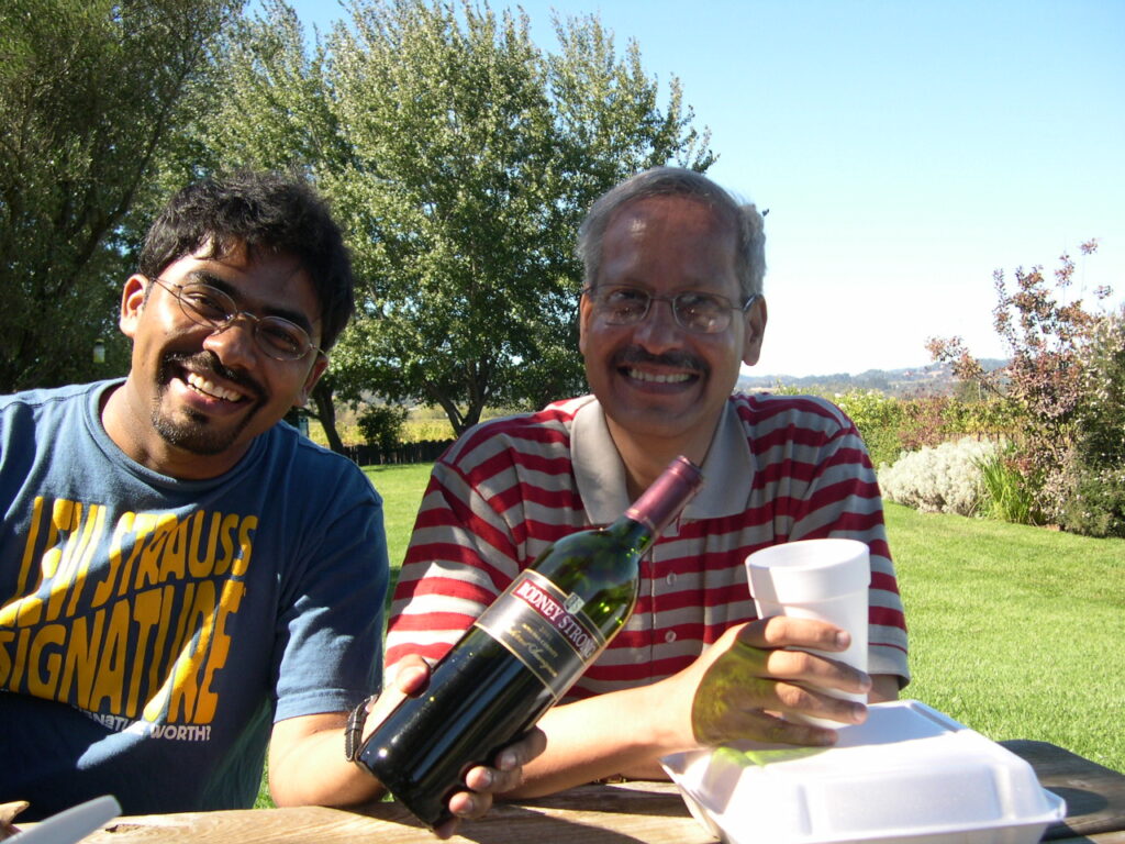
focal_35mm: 38
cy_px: 422
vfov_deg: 37.7
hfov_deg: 49.0
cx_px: 562
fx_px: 1235
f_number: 2.8
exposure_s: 1/479
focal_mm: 8
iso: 100
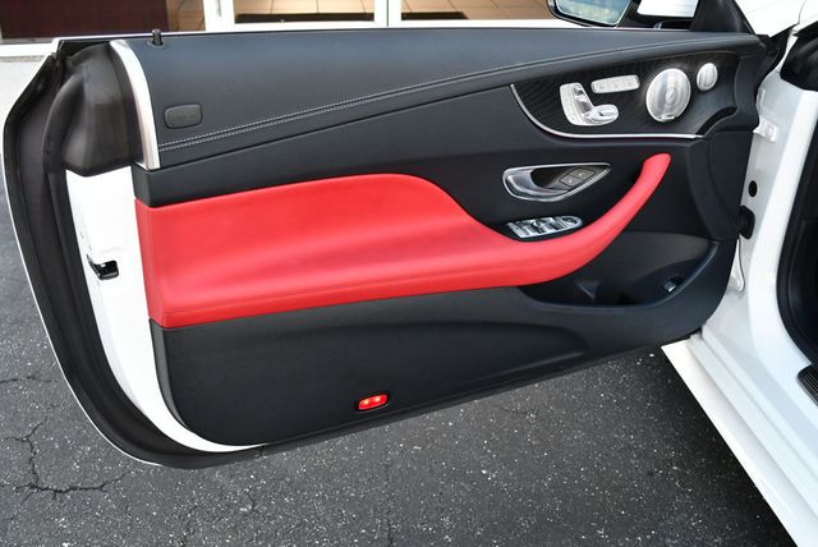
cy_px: 274
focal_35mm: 40
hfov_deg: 48.4
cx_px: 409
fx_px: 910
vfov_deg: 33.5
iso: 400
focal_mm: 20
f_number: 4.5
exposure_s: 1/250
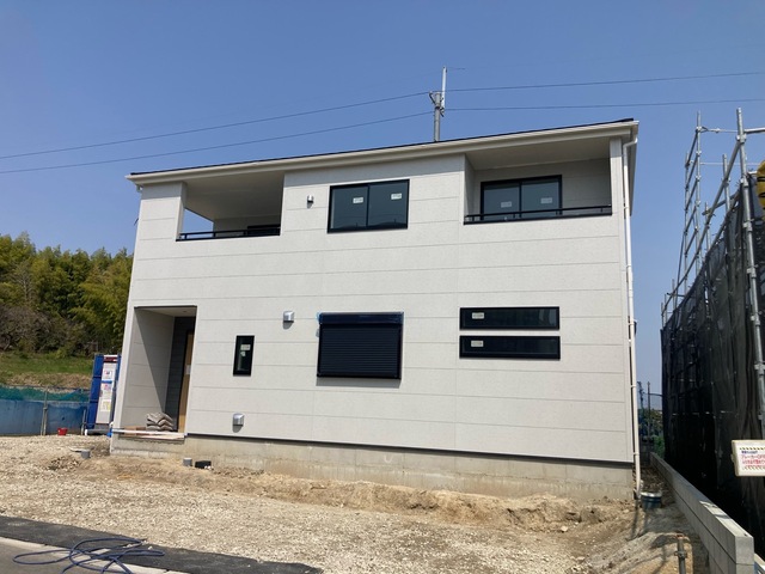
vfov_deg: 49.7
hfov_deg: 63.4
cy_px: 287
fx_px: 619
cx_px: 382
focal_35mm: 28
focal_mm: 3.99
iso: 20
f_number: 1.8
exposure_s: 1/4808
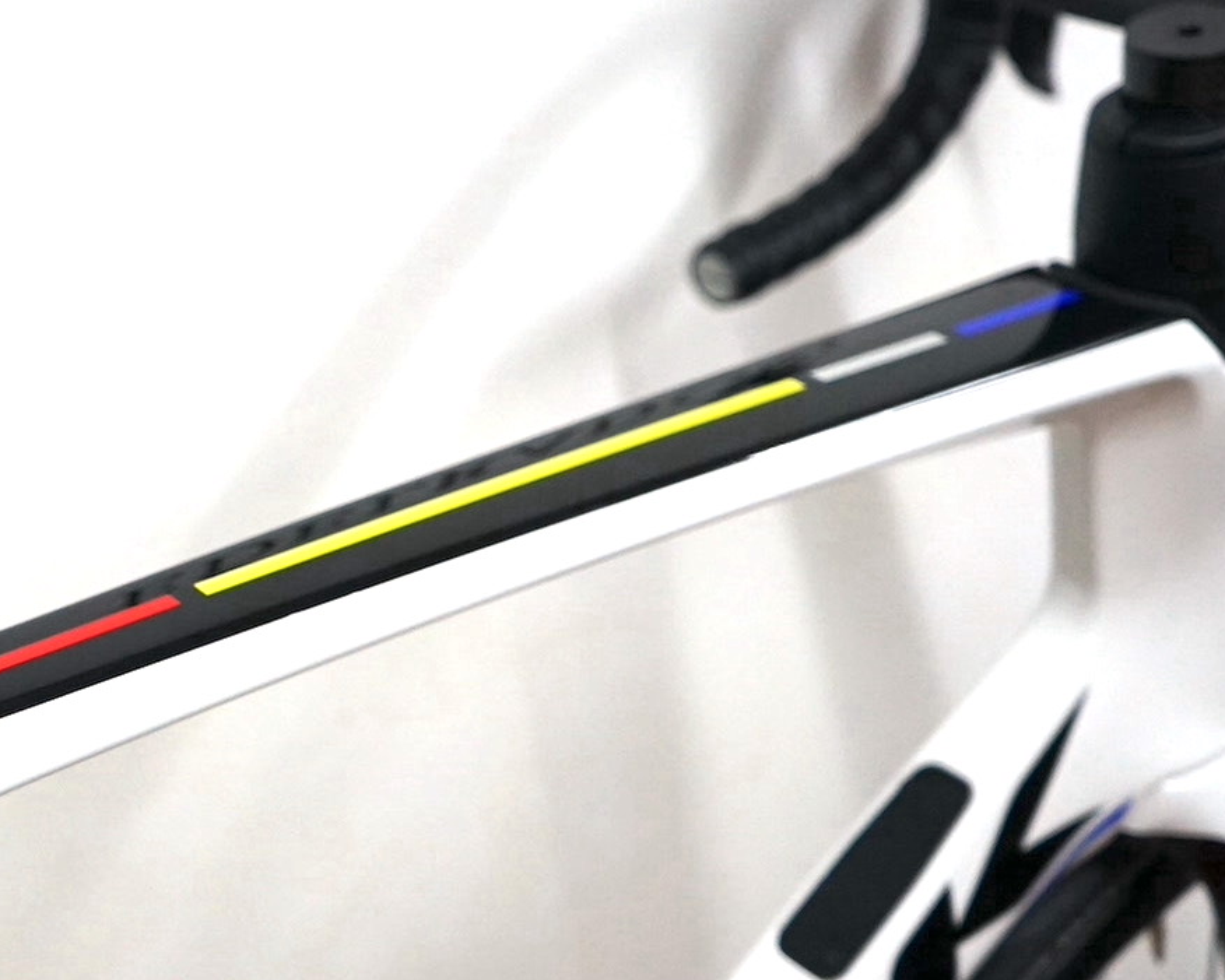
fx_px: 2647
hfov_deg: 24.9
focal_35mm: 73
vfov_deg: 21.0
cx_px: 28
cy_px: 486
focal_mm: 31
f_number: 4
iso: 1250
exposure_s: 1/160
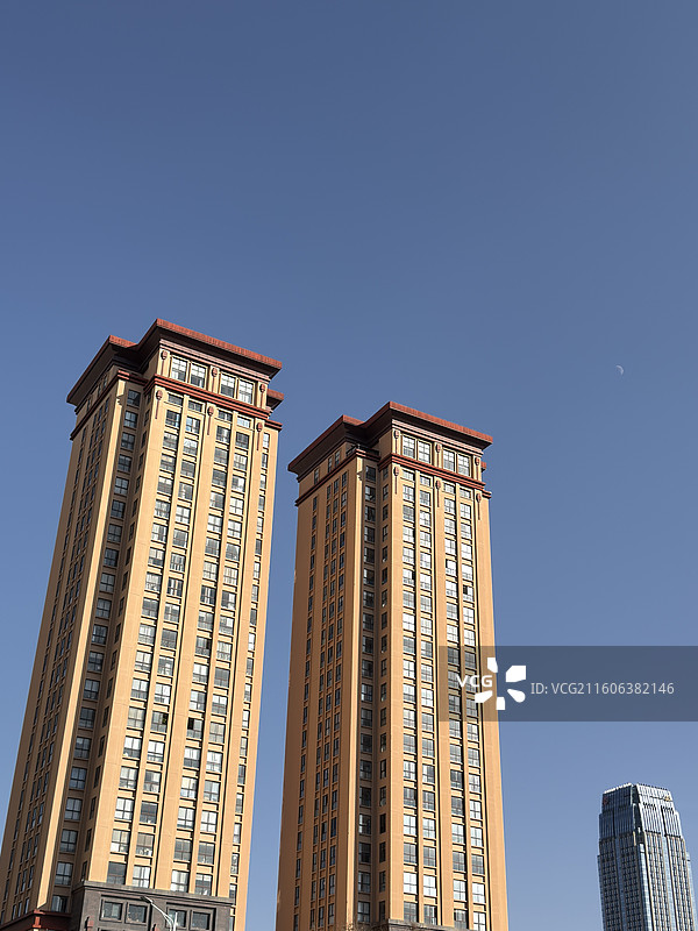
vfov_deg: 42.9
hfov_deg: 32.9
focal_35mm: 44
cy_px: 466
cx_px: 349
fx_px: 1183
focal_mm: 6.76
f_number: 1.78
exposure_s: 1/3401
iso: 64
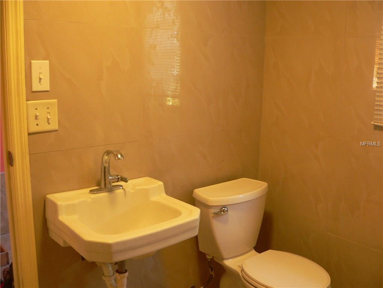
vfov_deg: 39.7
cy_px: 144
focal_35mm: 36
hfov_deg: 51.4
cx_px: 192
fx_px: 398
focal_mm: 6
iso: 200
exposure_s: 1/8
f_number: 2.8
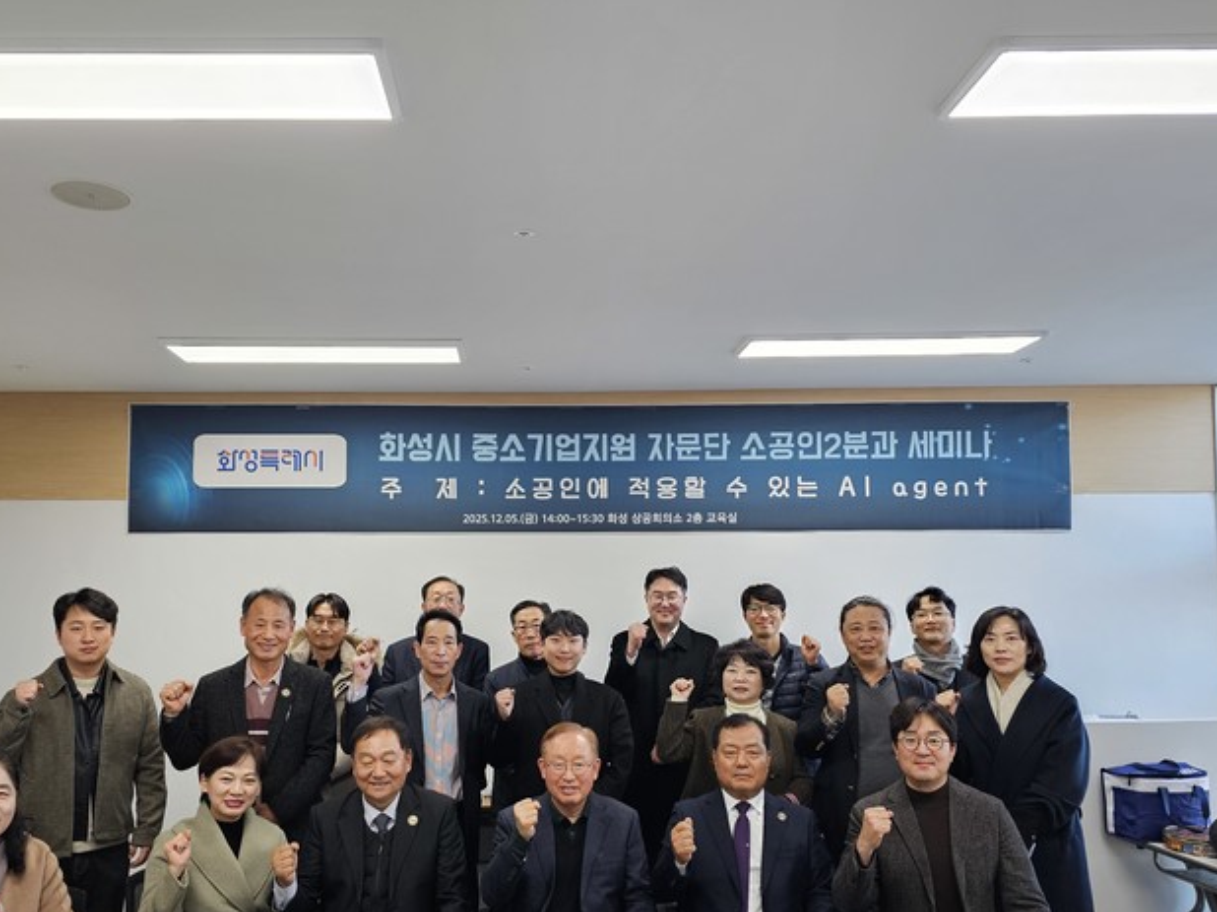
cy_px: 550
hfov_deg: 61.4
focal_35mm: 29
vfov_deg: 47.9
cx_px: 525
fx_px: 1019
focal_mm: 6.3
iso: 160
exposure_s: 1/120
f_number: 1.7
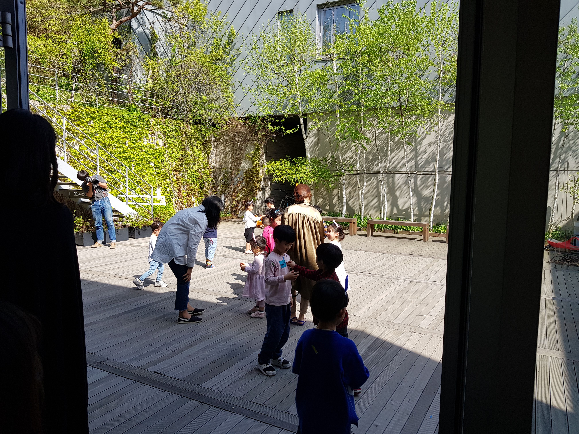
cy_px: 217
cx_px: 290
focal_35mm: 26
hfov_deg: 67.3
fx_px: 435
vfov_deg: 53.1
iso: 40
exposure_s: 1/1014
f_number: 1.7
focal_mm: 4.2
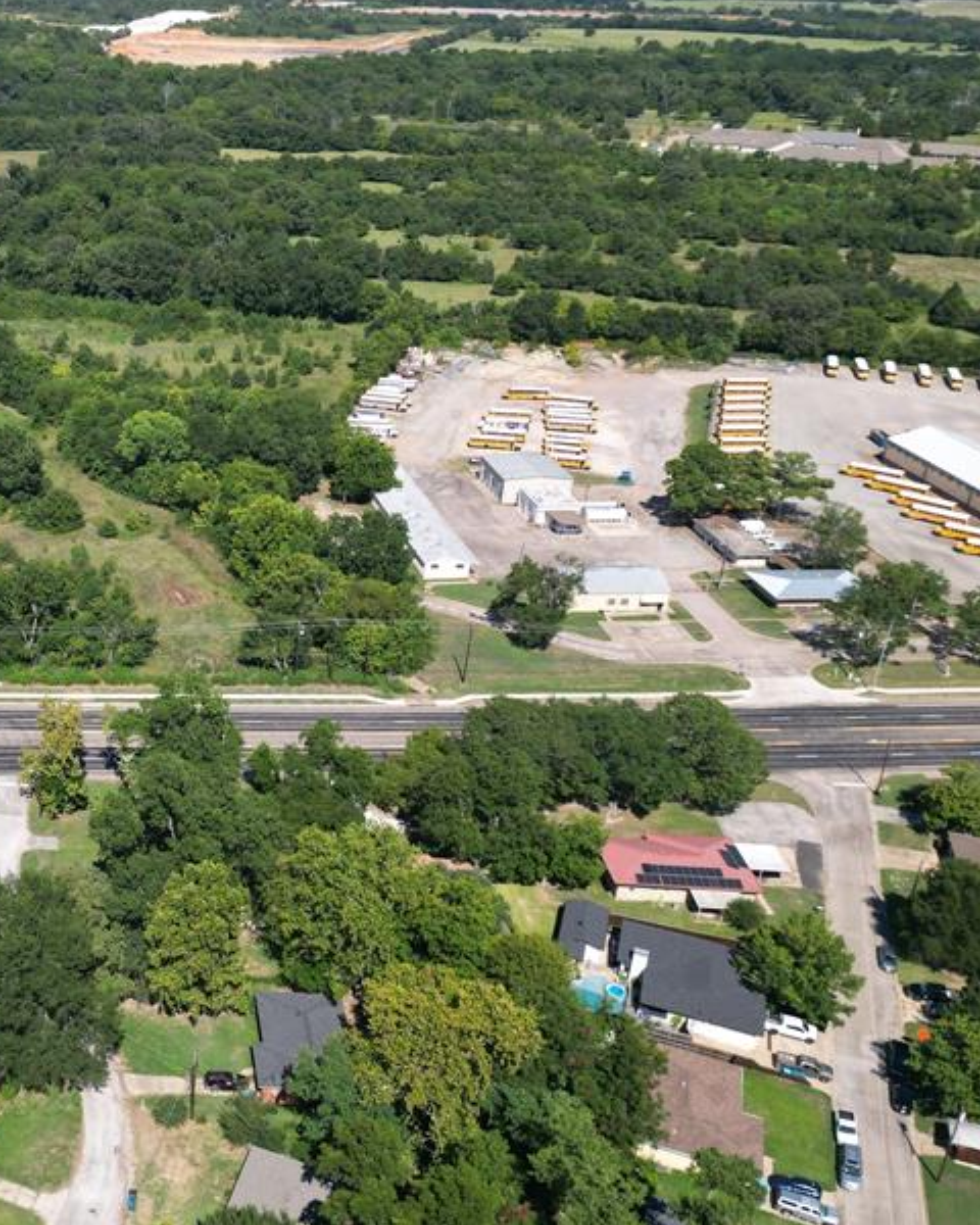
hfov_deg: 34.5
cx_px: 37
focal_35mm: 40
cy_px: 576
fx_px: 1450
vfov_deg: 45.8
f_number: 1.7
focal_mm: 6.72
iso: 130
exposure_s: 1/2500
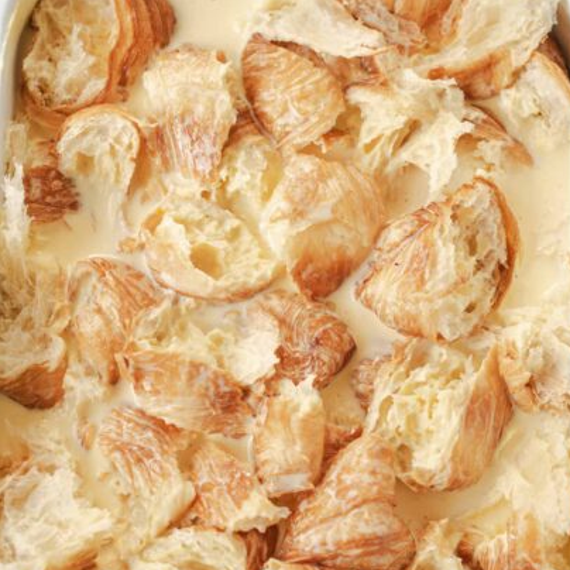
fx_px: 1472
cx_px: 262
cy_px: 302
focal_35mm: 79
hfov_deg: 21.9
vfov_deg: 21.9
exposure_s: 1/50
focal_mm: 50
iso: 125
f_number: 4
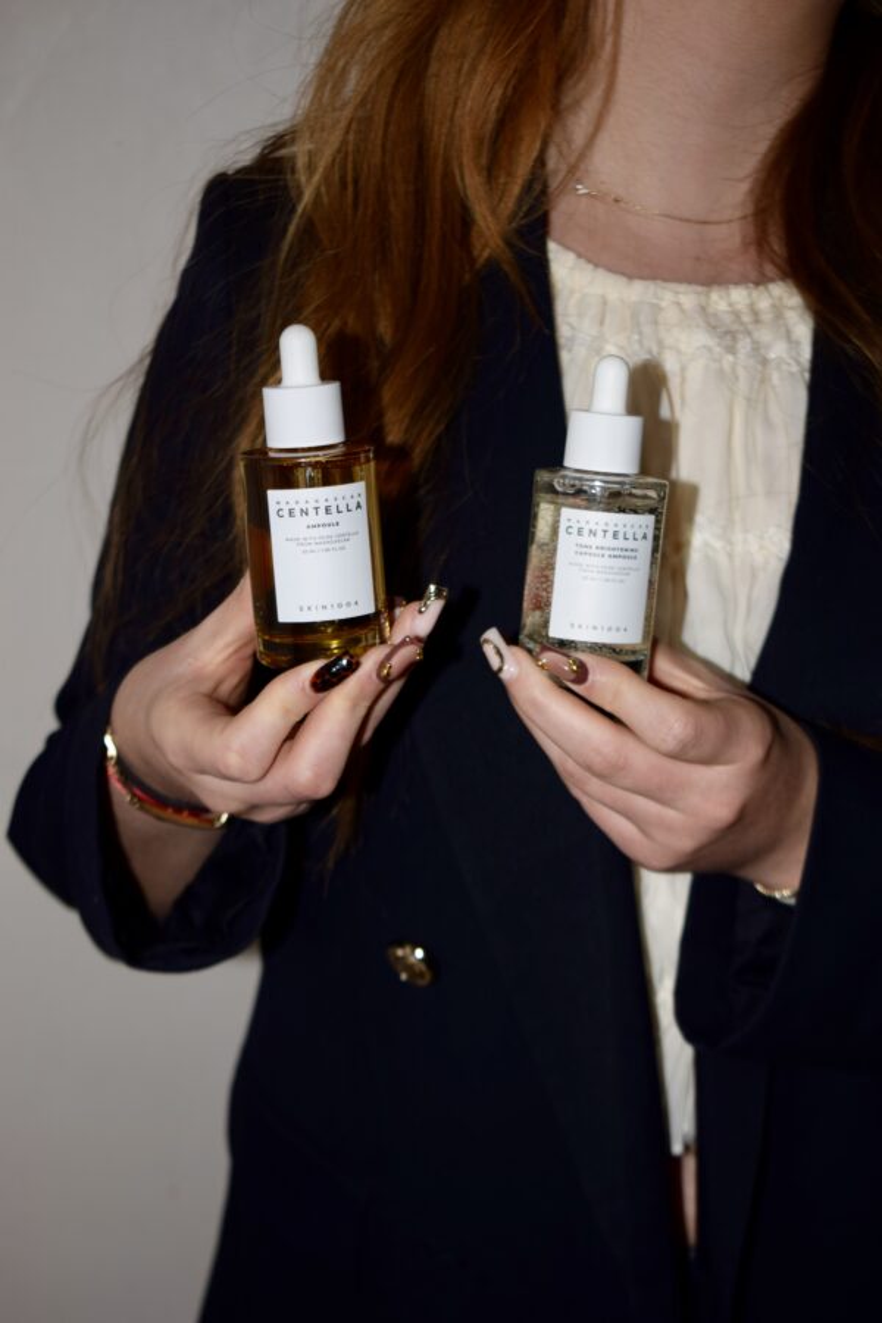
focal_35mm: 57
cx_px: 441
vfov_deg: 35.1
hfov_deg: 23.8
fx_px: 2095
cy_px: 662
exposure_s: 1/60
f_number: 4.8
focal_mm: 38
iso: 100
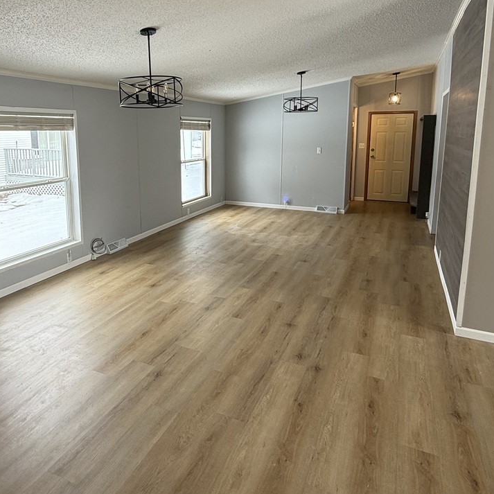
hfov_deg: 62.5
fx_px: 404
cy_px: 191
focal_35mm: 25
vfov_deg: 62.2
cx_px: 203
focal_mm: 2.22
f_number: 2.2
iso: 64
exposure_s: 1/100
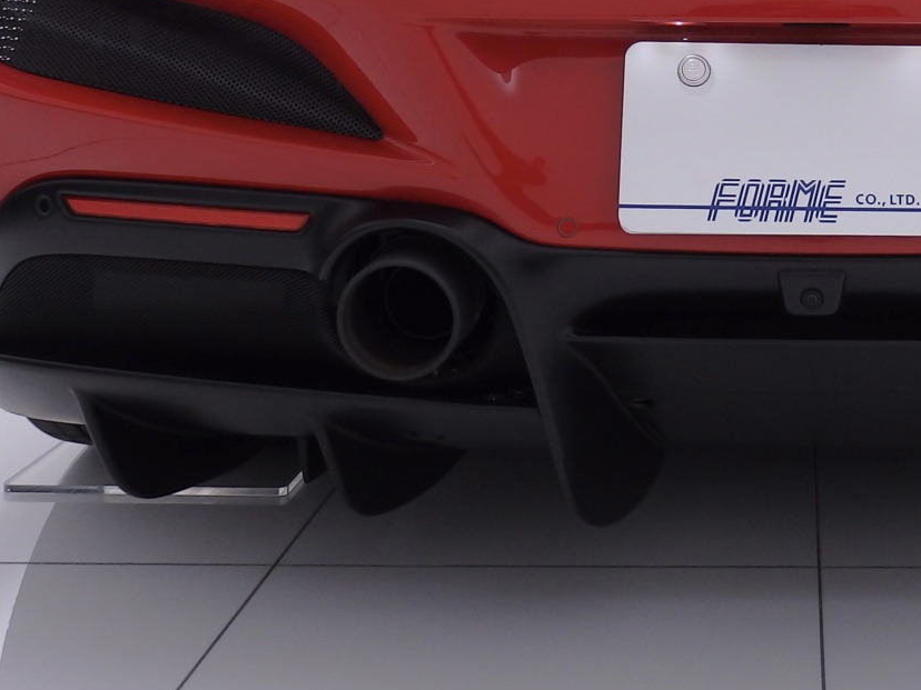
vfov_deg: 24.2
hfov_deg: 31.8
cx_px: 808
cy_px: 22
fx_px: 1543
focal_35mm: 58
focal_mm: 4.5
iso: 125
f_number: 3
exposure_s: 1/100
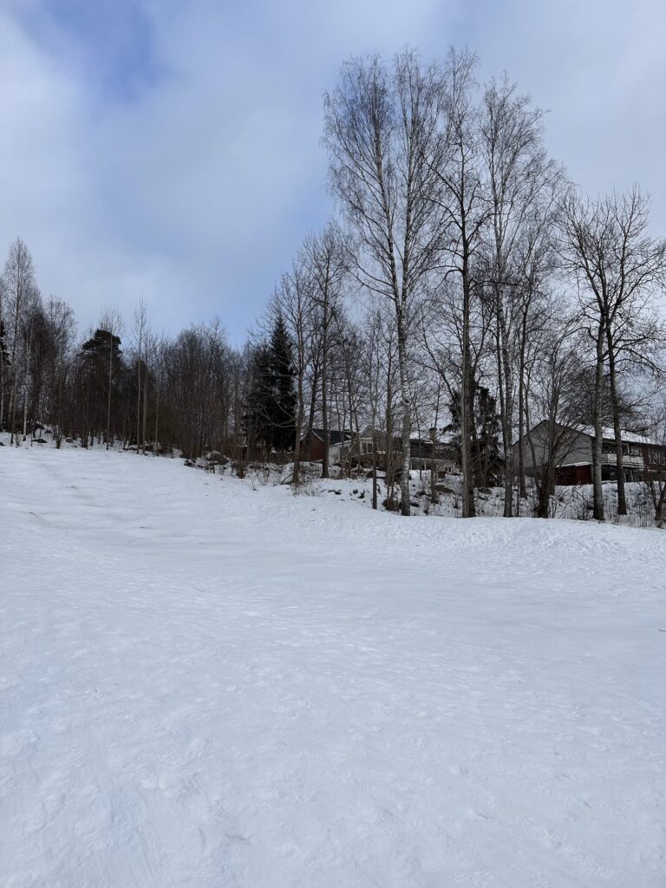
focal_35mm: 24
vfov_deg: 71.6
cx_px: 333
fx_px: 616
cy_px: 444
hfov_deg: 56.8
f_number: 1.78
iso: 80
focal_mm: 6.86
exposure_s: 1/3597
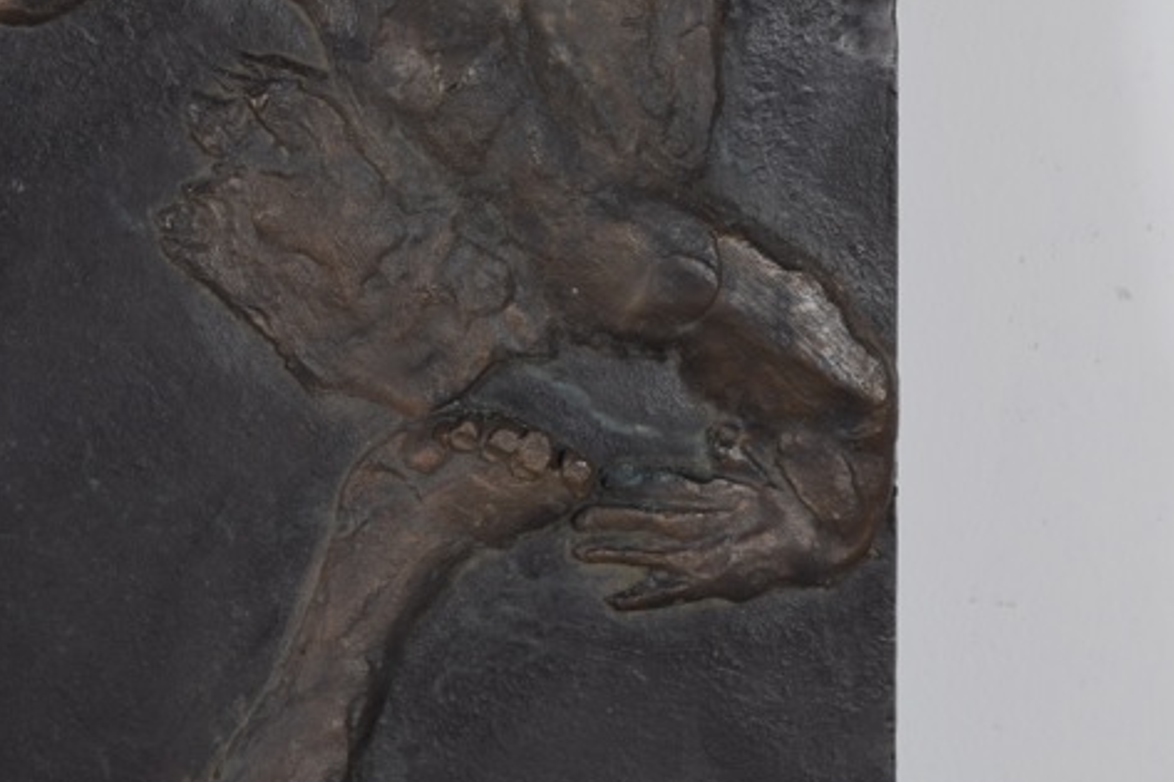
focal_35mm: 112
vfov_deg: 12.3
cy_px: 317
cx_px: 486
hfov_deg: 18.3
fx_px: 3640
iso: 100
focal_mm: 55
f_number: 10
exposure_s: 1/125
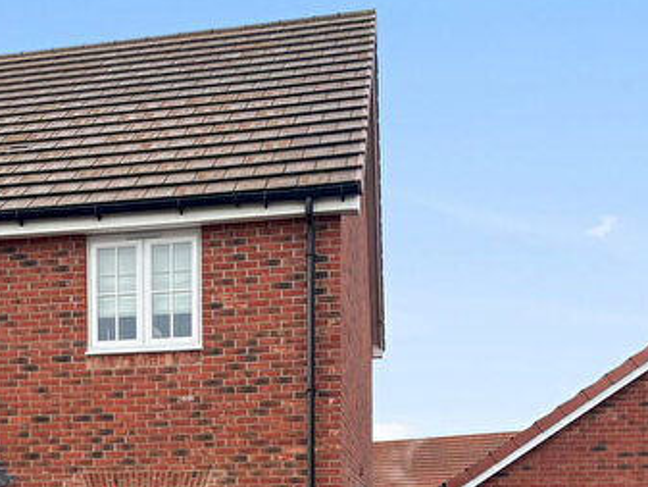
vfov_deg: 26.0
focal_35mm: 54
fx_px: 1011
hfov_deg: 34.7
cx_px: 158
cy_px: 461
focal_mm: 5.96
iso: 50
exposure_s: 1/547
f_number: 1.6
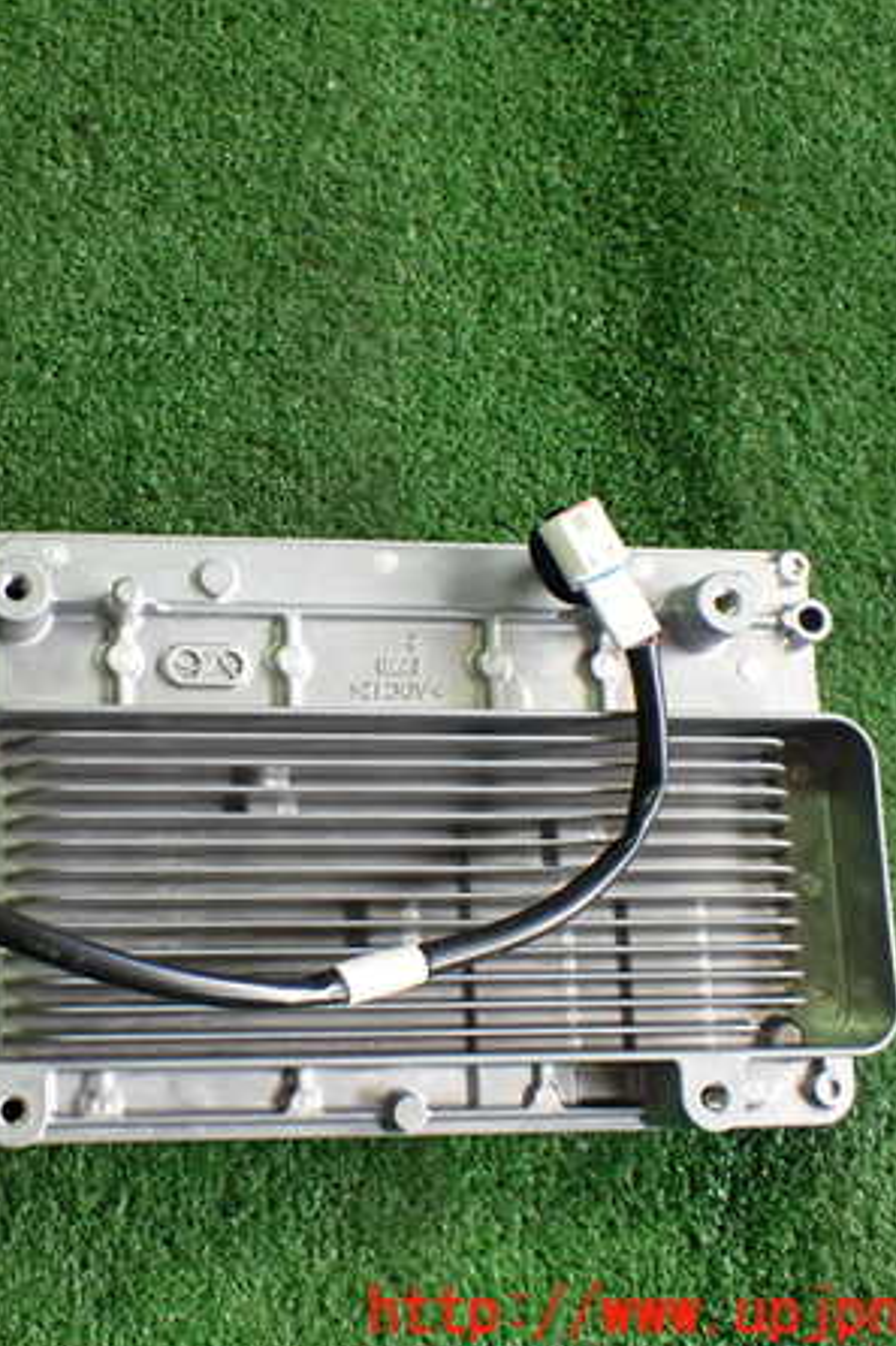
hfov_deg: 30.9
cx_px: 145
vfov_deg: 46.4
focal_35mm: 42
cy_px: 673
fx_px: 1569
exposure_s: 1/125
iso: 500
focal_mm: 5.4
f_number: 2.3
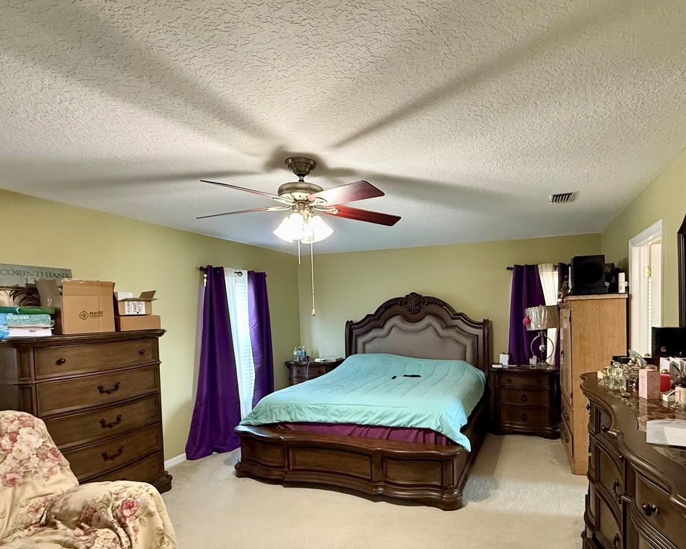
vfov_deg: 70.2
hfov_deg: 82.5
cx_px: 403
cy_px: 325
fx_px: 386
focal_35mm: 19
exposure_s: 1/60
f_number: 2.2
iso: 640
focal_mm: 2.22
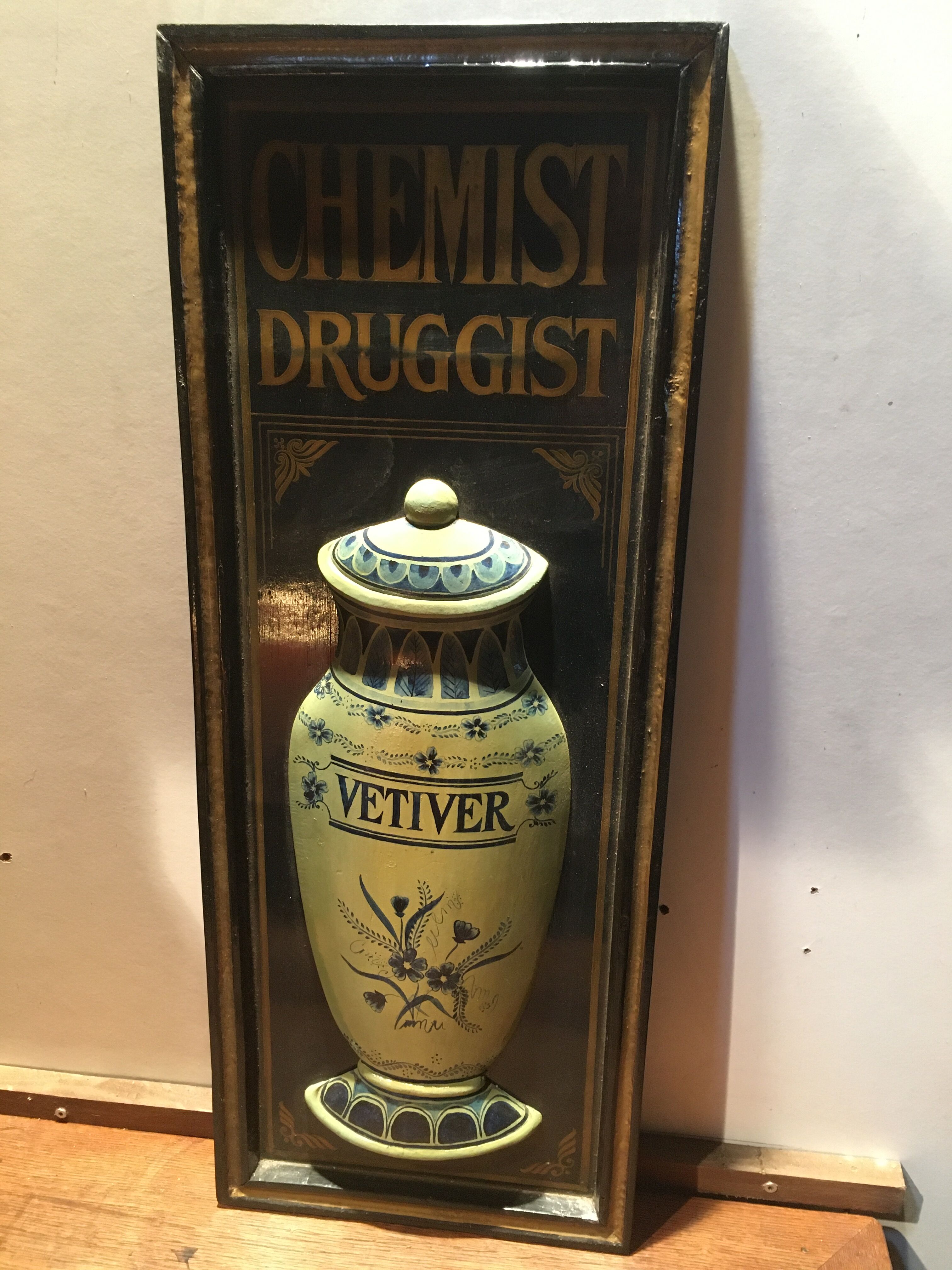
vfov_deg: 61.7
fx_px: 1063
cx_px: 476
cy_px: 635
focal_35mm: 29
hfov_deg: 48.2
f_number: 2.2
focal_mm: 4.15
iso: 200
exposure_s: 1/17
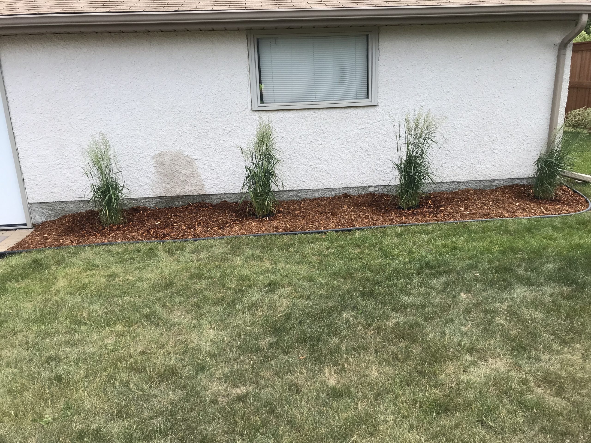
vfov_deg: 49.7
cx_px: 296
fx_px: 478
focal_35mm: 28
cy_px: 222
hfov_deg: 63.4
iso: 20
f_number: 1.8
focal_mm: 3.99
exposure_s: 1/948
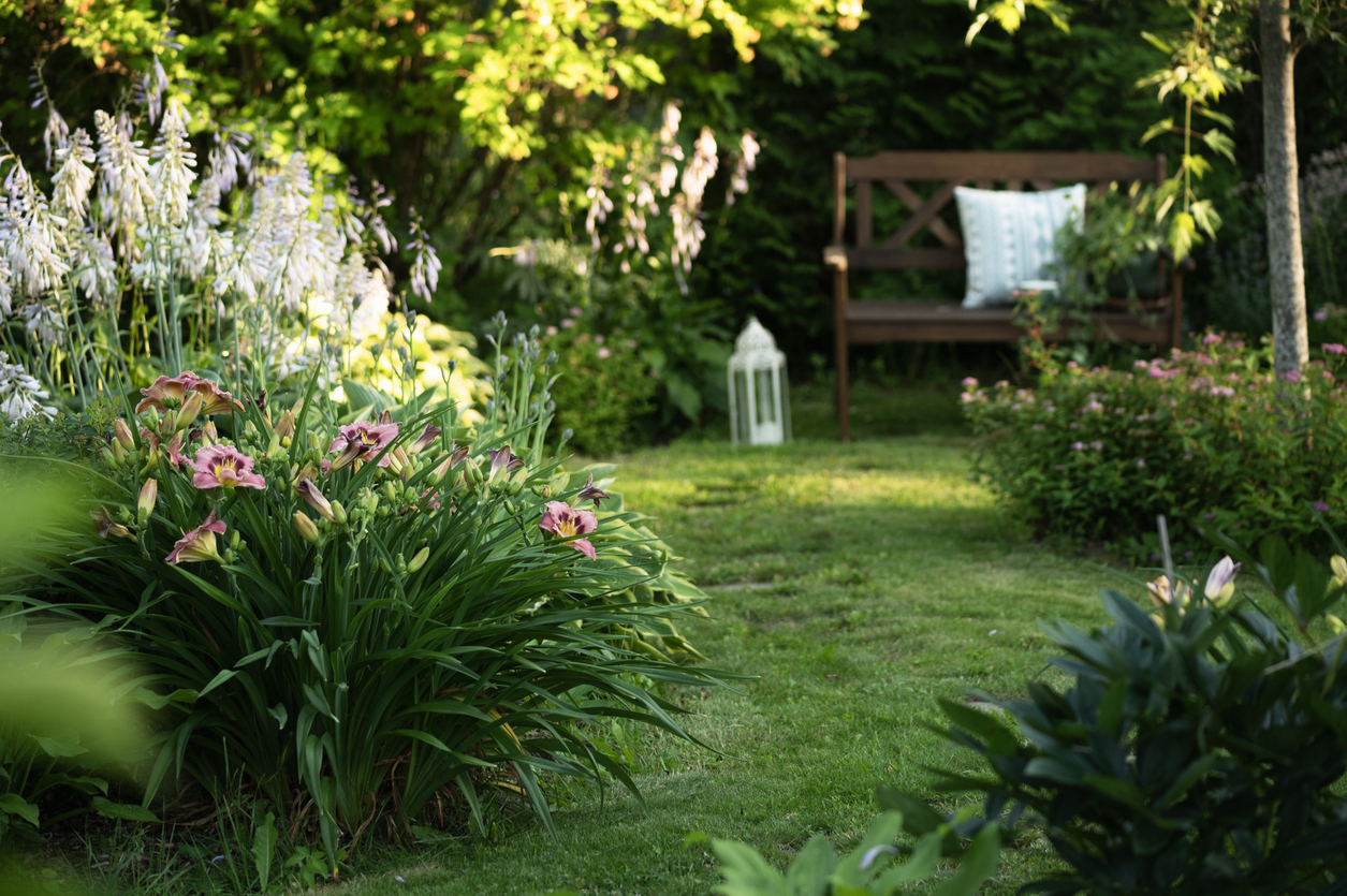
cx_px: 674
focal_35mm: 105
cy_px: 448
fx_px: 3926
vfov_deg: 13.0
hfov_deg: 19.5
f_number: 4
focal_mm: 105
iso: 400
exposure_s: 1/400
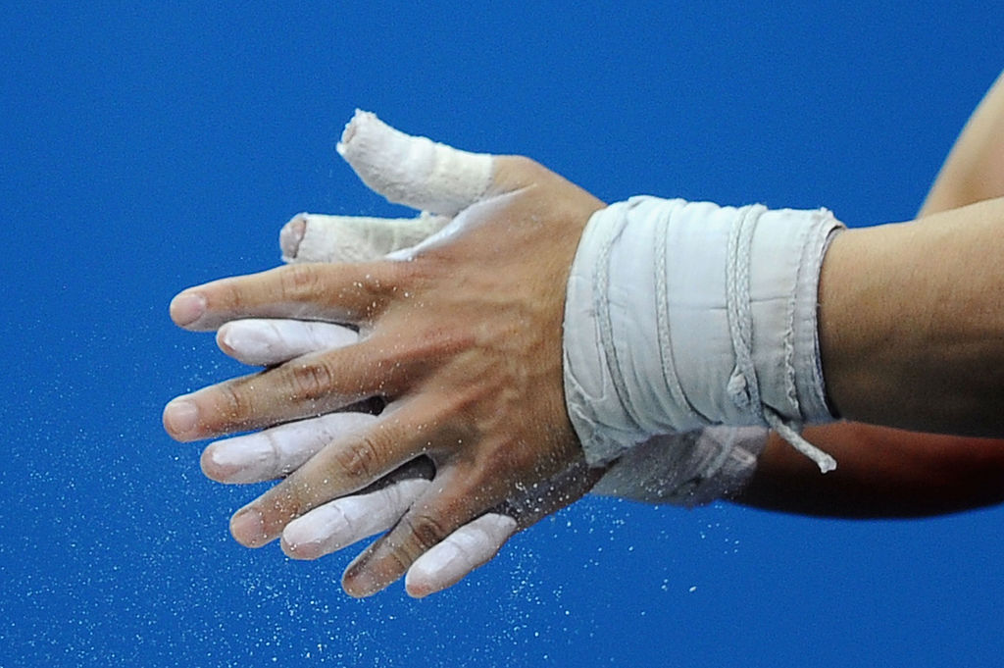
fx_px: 11146
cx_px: 502
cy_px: 334
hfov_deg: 5.2
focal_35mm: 400
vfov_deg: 3.4
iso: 1000
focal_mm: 400
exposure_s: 1/1000
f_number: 2.8
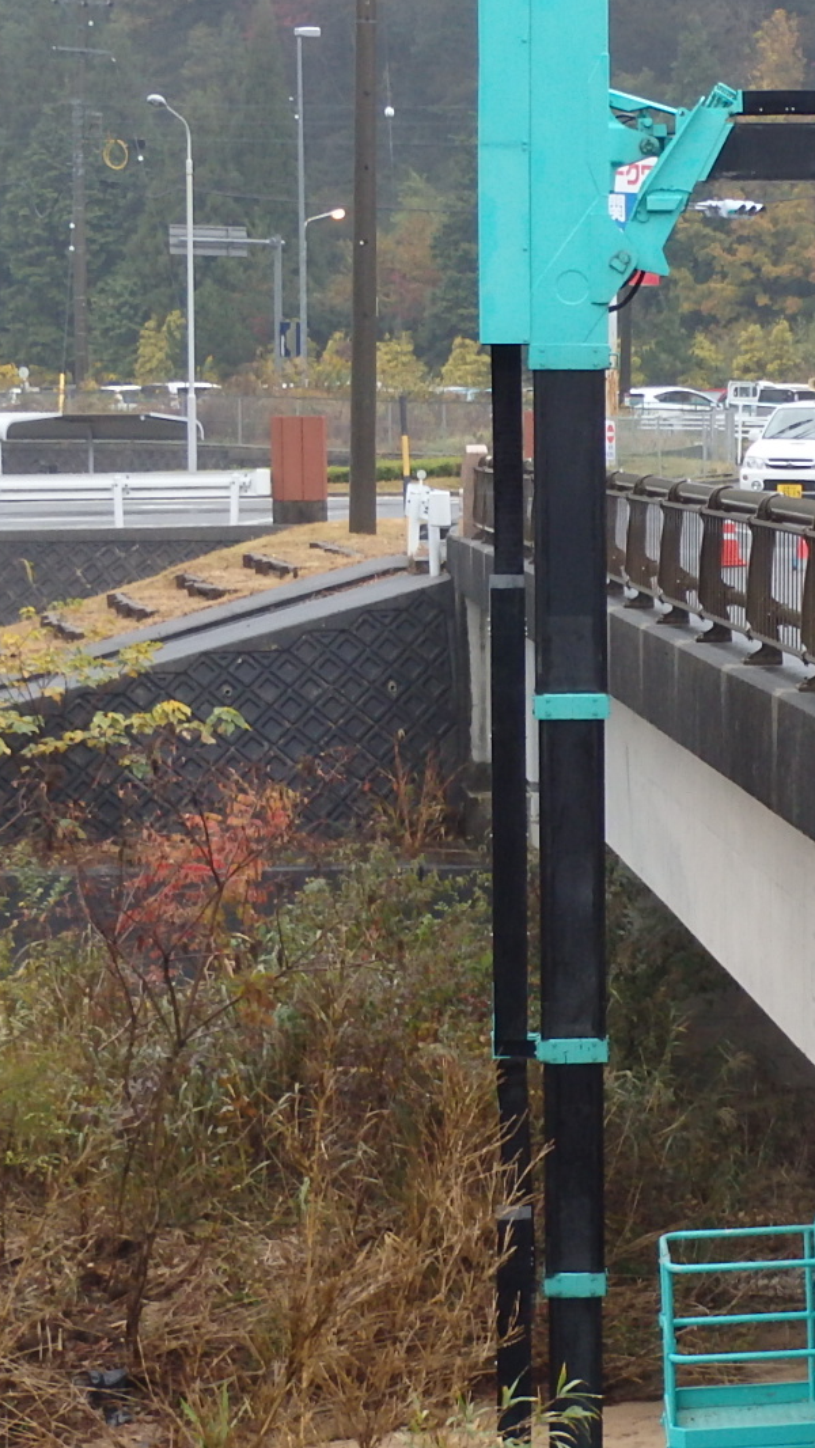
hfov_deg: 11.6
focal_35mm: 102
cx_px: 1001
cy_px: 765
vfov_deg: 20.9
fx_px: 3917
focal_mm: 9.4
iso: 200
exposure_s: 1/50
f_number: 5
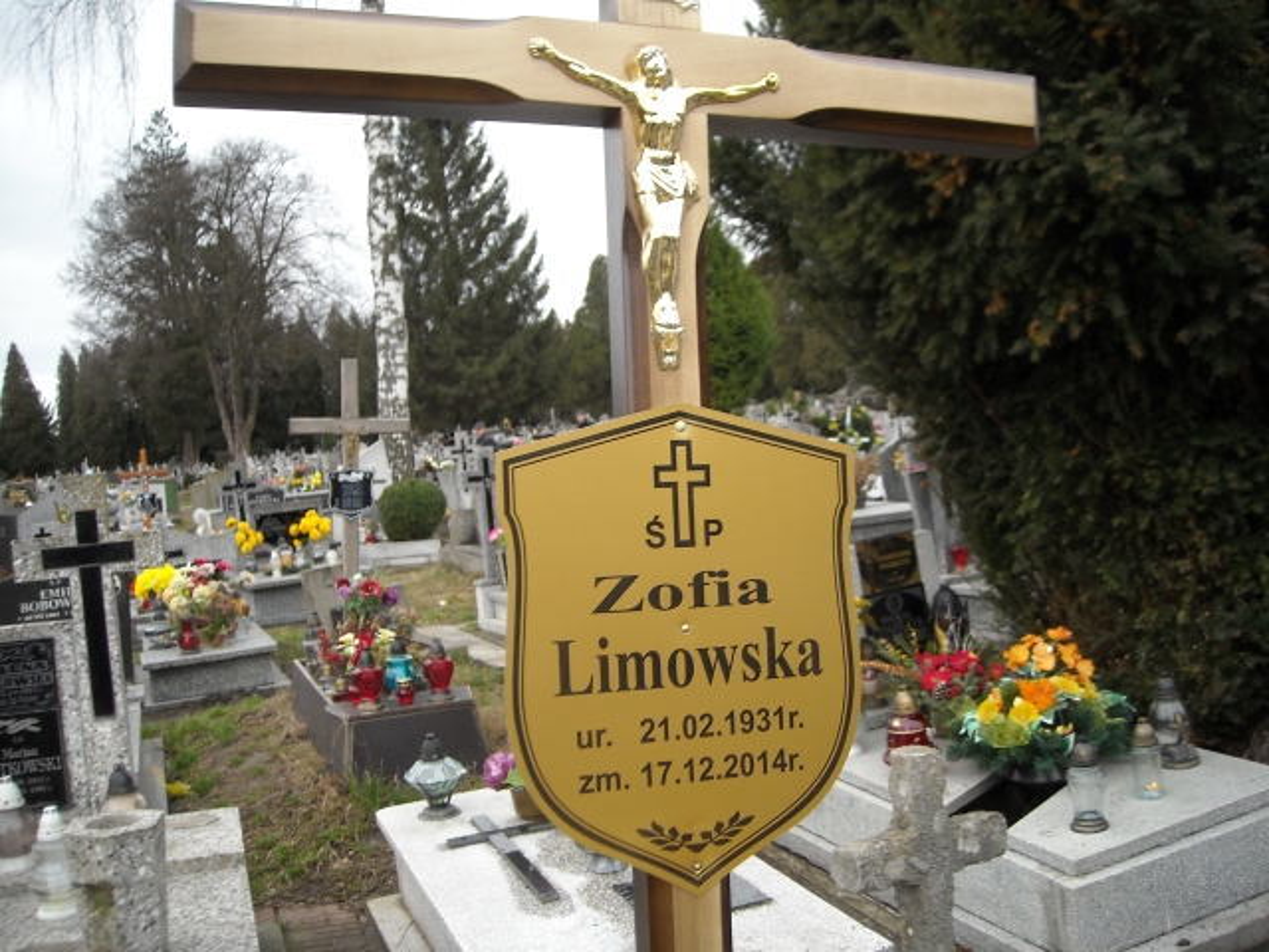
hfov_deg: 52.6
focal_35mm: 35
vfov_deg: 40.7
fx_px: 1283
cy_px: 476
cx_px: 634
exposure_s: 1/100
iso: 64
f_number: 2.8
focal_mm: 5.7
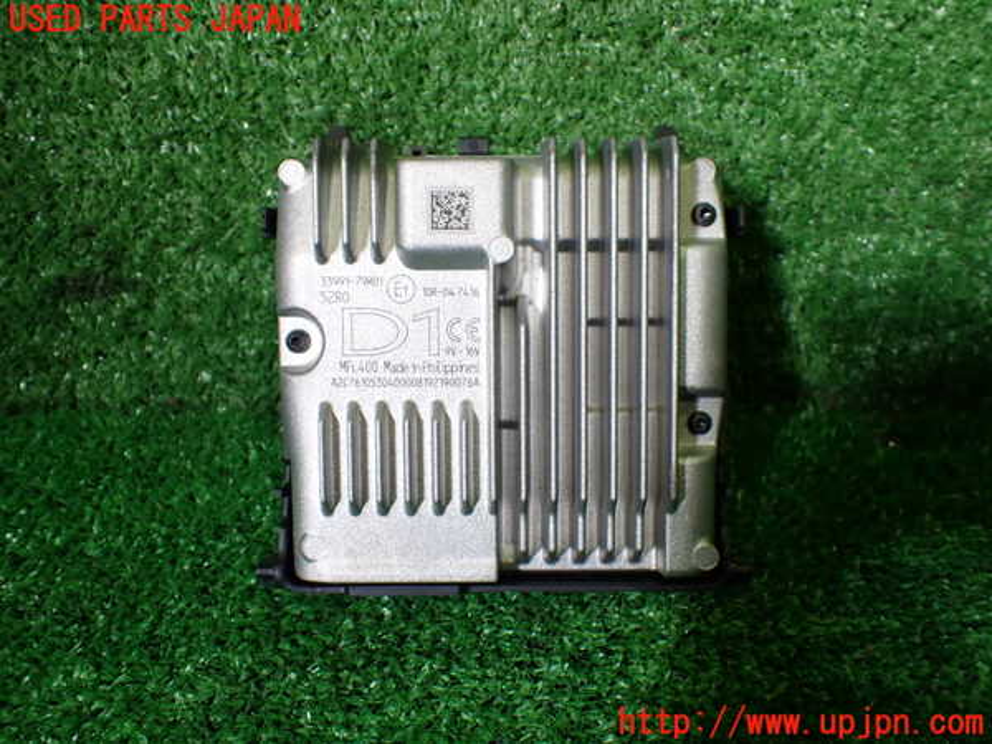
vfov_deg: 46.8
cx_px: 496
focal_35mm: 30
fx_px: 860
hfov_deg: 60.0
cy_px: 372
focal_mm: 5.4
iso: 100
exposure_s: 1/125
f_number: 2.3
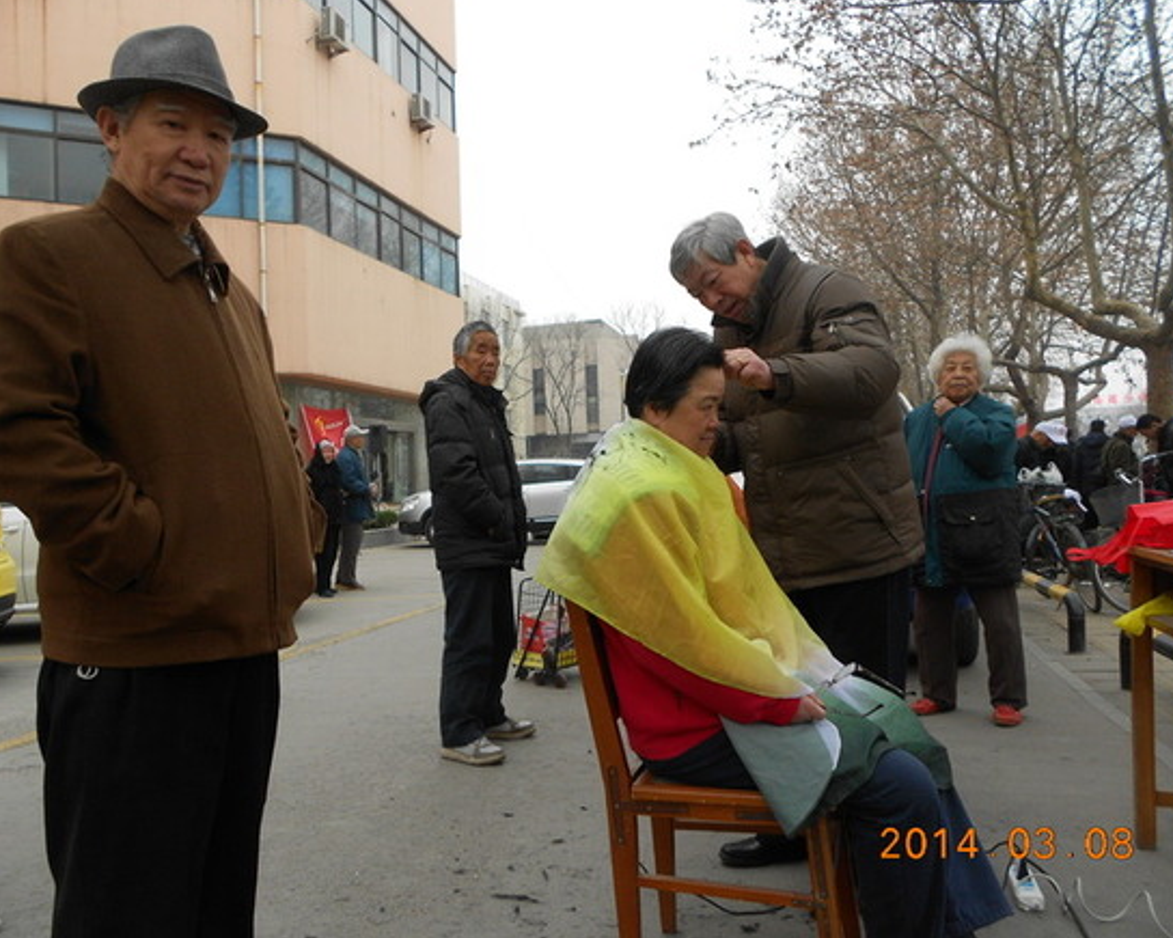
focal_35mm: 28
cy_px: 457
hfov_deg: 62.1
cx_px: 541
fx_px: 972
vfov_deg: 51.5
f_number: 3.2
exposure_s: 1/250
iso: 100
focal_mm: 4.6
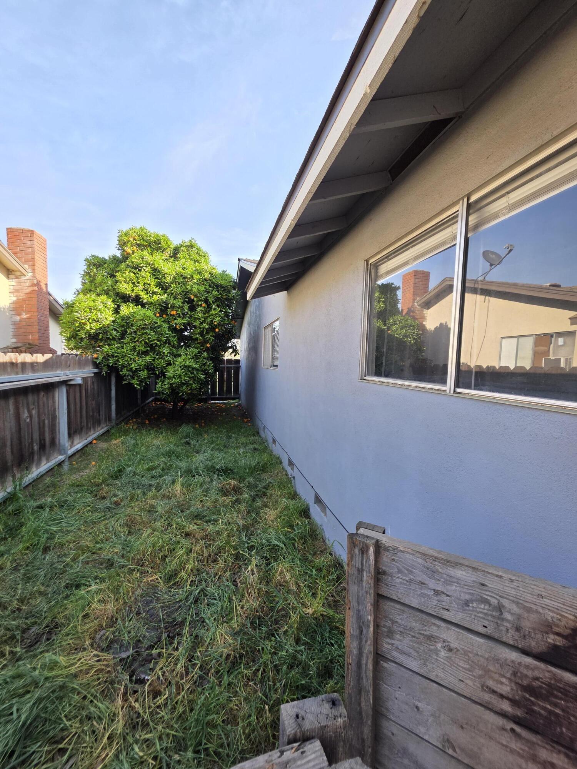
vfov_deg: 106.2
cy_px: 384
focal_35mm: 13
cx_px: 288
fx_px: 289
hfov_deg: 89.9
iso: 40
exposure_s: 1/292
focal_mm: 2.2
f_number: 1.9
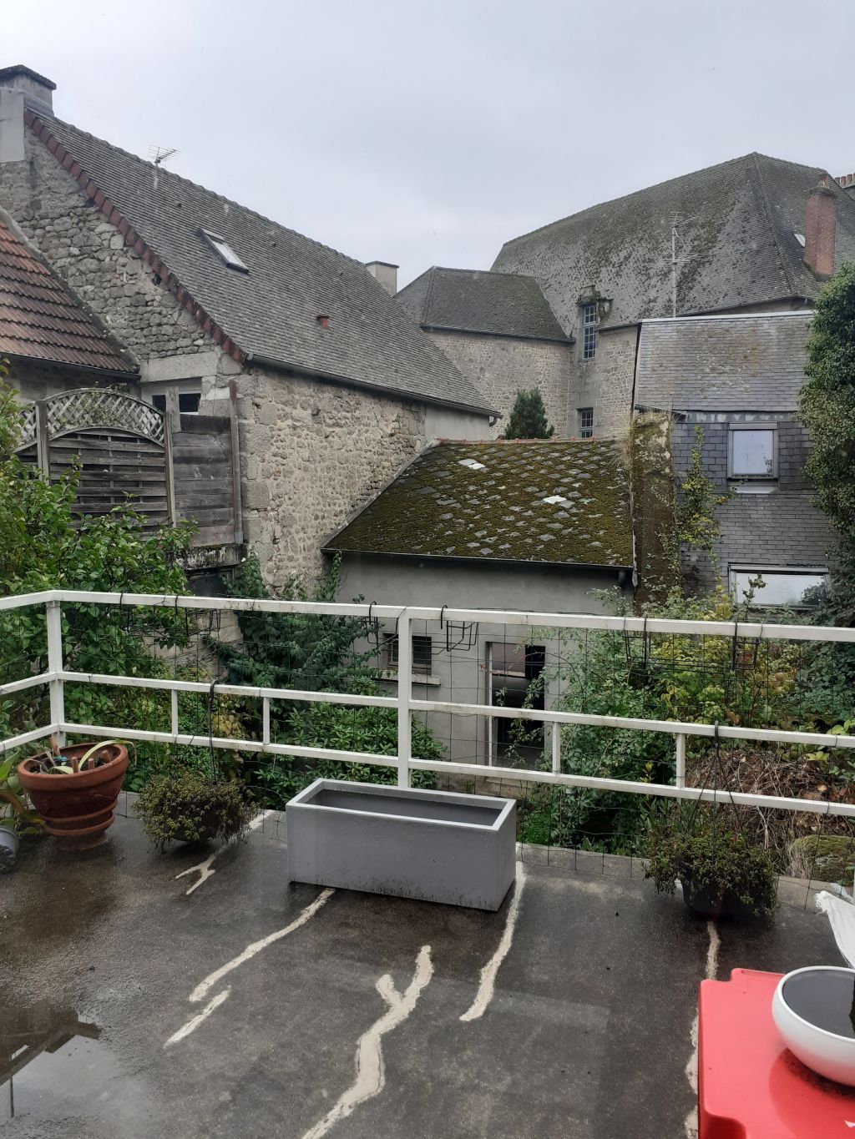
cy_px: 570
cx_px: 428
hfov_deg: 51.4
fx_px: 889
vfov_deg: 65.3
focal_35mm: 27
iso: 40
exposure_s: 1/291
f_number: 1.9
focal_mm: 3.6
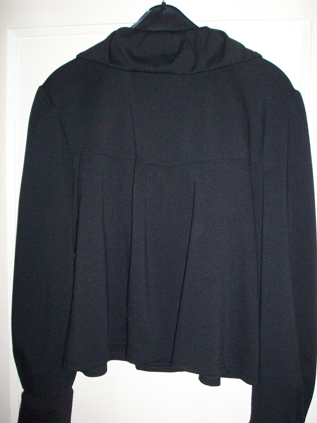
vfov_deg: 50.1
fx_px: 452
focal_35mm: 37
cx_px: 158
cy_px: 212
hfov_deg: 38.7
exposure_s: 1/64
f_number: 2.8
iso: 200
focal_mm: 6.2
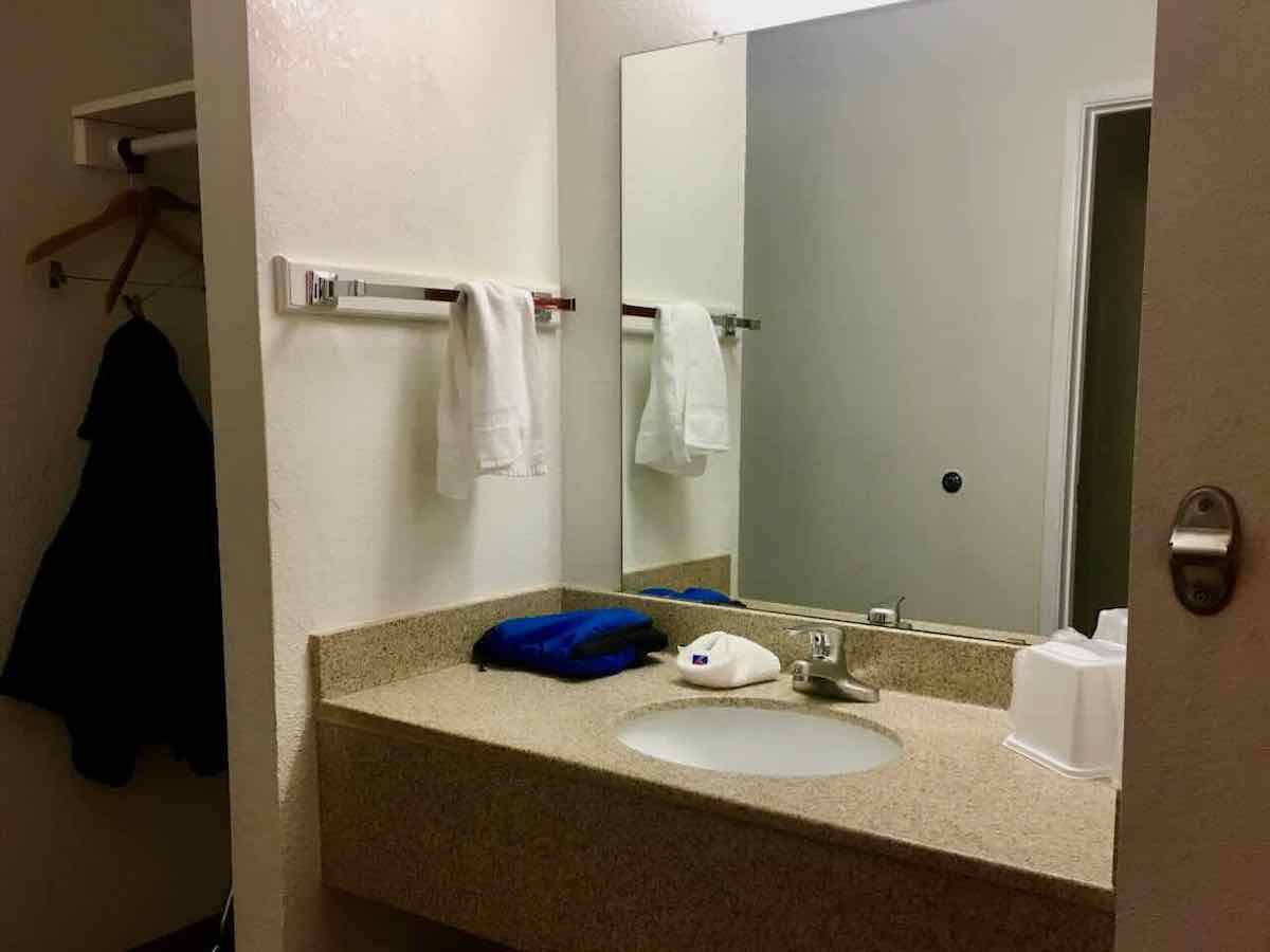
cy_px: 476
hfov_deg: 61.7
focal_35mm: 29
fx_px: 1064
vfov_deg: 48.2
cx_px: 635
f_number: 2.2
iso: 100
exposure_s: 1/30
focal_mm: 4.15
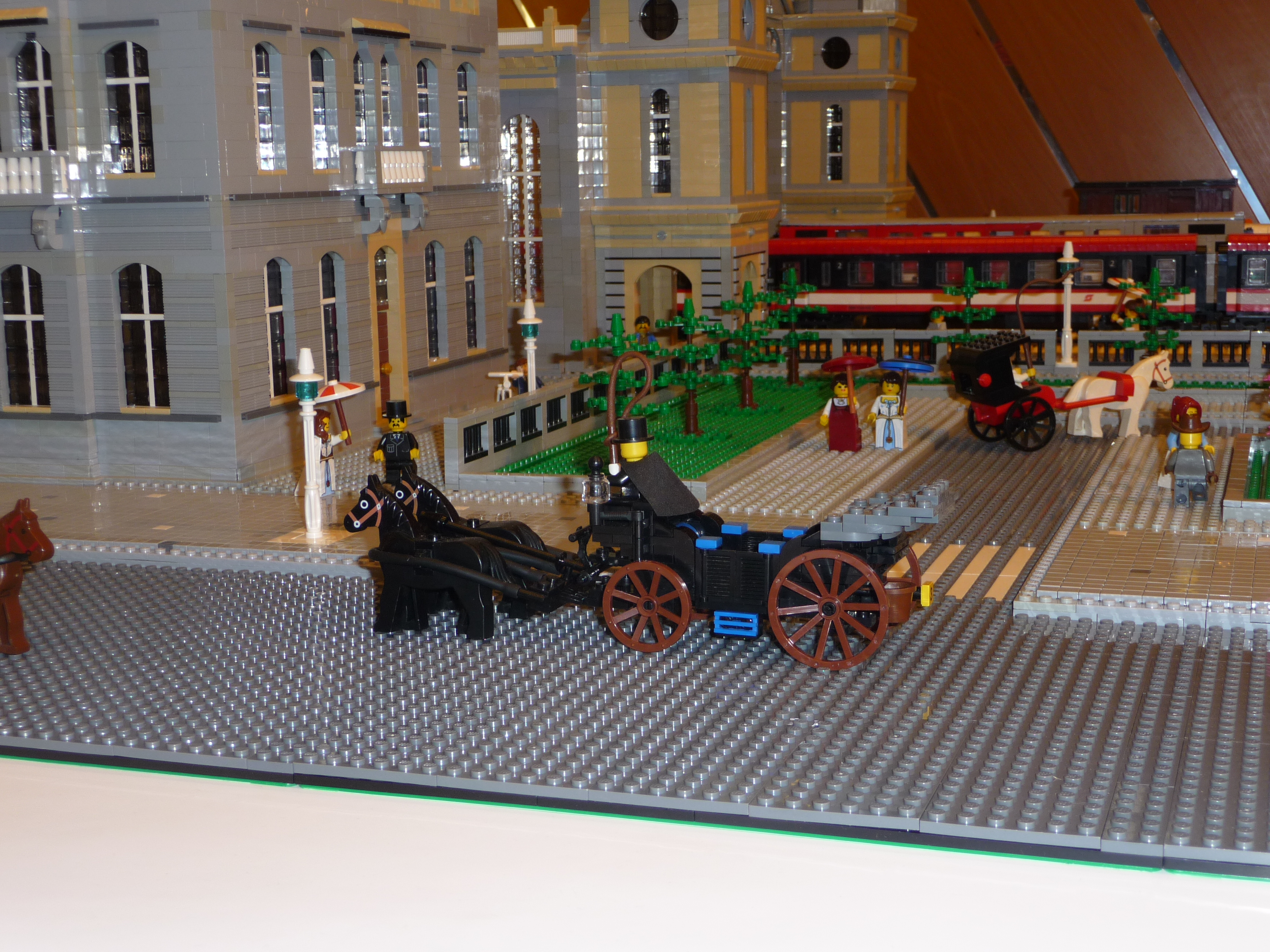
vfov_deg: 29.1
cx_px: 635
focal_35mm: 50
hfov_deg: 38.2
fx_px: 1834
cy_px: 476
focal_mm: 8.5
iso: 100
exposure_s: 1/30
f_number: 4.2
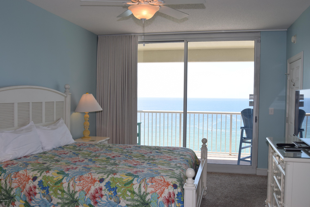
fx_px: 310
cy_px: 104
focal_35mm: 36
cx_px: 155
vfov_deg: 36.9
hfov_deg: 53.1
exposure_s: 1/180
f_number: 6.7
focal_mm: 24
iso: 400
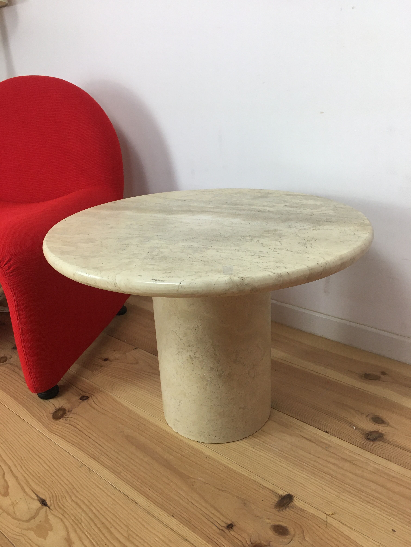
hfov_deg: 48.2
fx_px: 459
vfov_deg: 61.7
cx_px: 206
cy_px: 274
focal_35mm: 29
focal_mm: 4.15
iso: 40
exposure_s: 1/33
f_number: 2.2
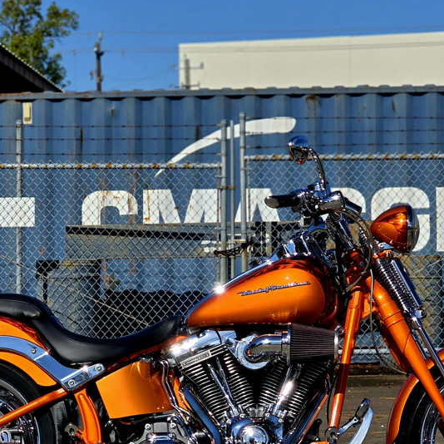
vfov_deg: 14.3
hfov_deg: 14.3
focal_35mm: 122
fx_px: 1770
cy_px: 316
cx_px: 226
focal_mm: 7.9
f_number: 2.4
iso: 50
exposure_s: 1/5000
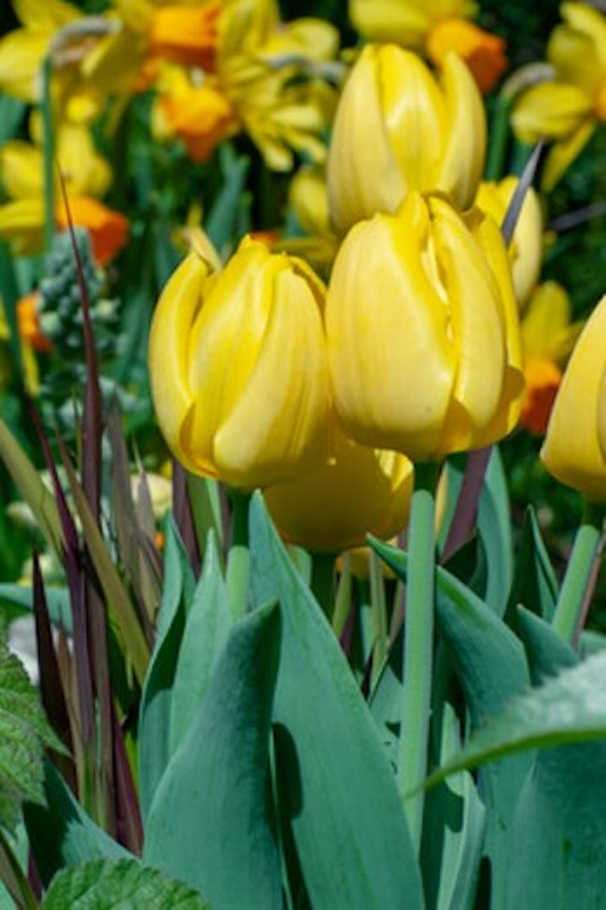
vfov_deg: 14.2
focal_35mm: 145
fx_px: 3661
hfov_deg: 9.5
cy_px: 455
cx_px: 303
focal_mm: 145
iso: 200
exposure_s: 1/160
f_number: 16
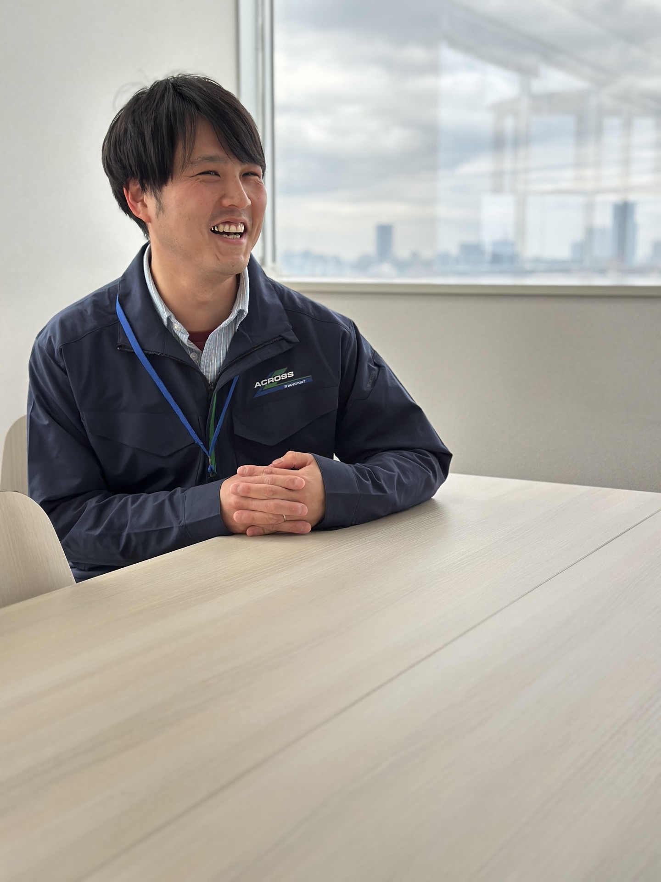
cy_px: 441
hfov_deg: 30.3
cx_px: 330
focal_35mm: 48
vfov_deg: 39.7
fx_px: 1222
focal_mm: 6.86
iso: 80
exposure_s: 1/1199
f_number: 1.78
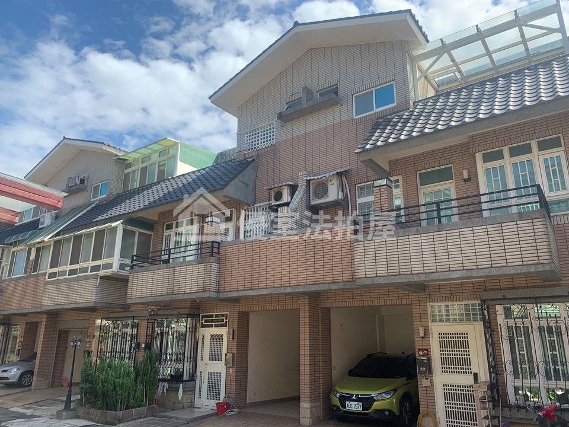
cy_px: 214
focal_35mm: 26
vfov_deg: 53.1
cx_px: 284
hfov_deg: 67.3
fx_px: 427
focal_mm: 4.25
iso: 25
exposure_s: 1/1447
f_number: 1.8
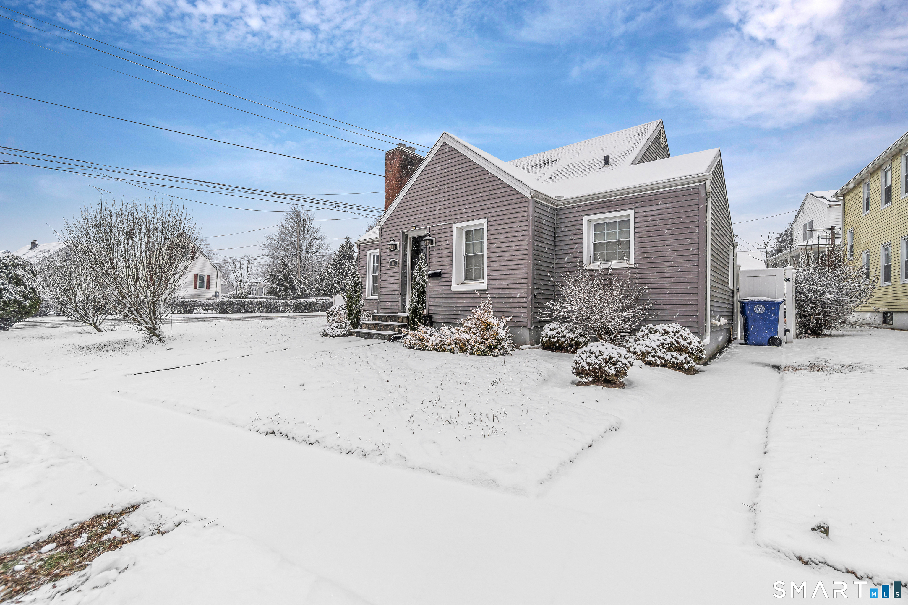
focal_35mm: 15
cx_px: 454
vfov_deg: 77.3
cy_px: 302
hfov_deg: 100.4
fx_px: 378
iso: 100
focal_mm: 10
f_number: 6.3
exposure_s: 1/125
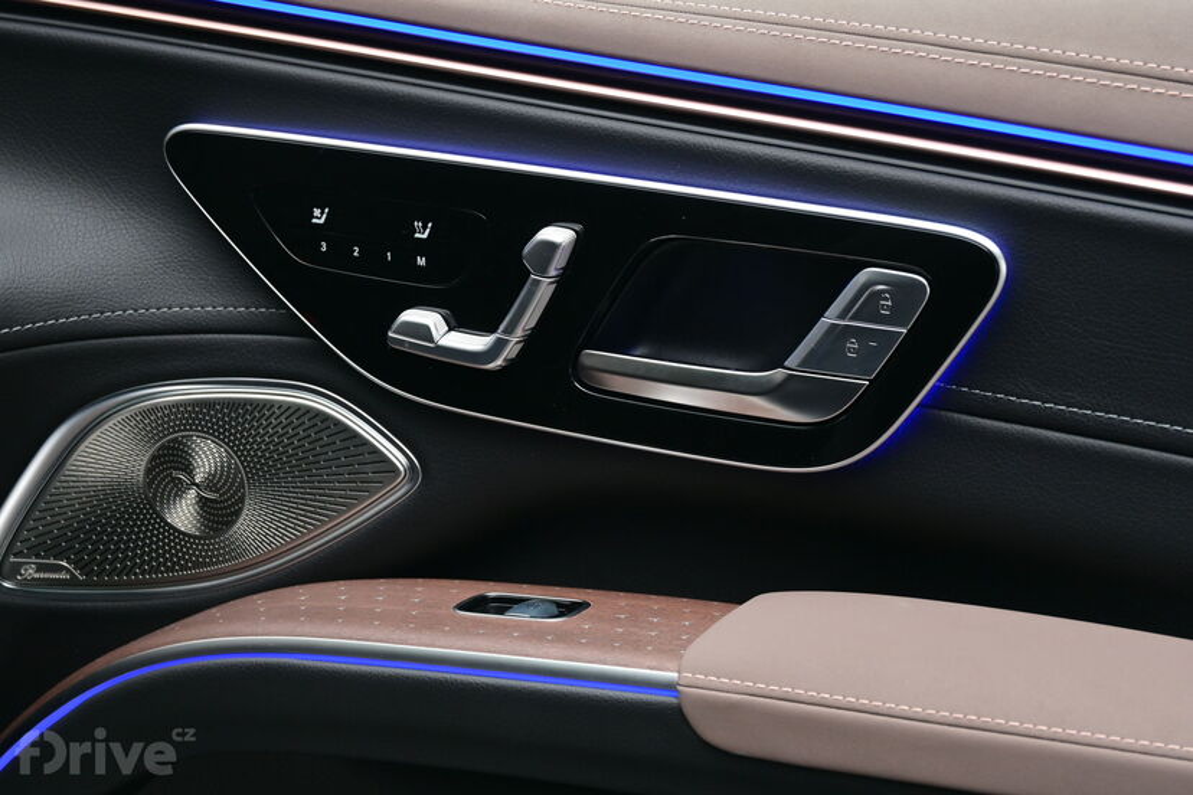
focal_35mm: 69
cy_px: 398
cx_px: 596
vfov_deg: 19.7
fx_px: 2286
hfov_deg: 29.2
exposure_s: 1/80
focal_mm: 46
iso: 400
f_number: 6
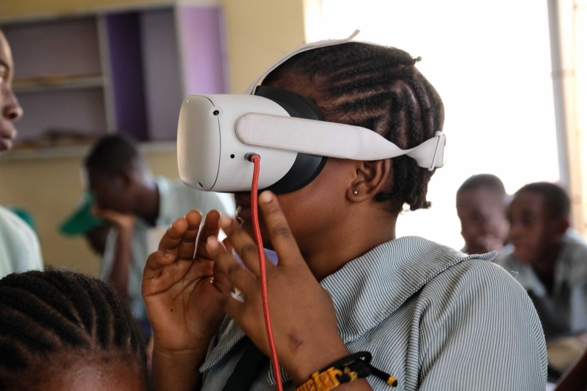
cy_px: 196
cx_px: 294
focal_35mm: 83
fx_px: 1353
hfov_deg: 24.5
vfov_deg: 16.4
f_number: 4.5
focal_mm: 55
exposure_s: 1/60
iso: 2500
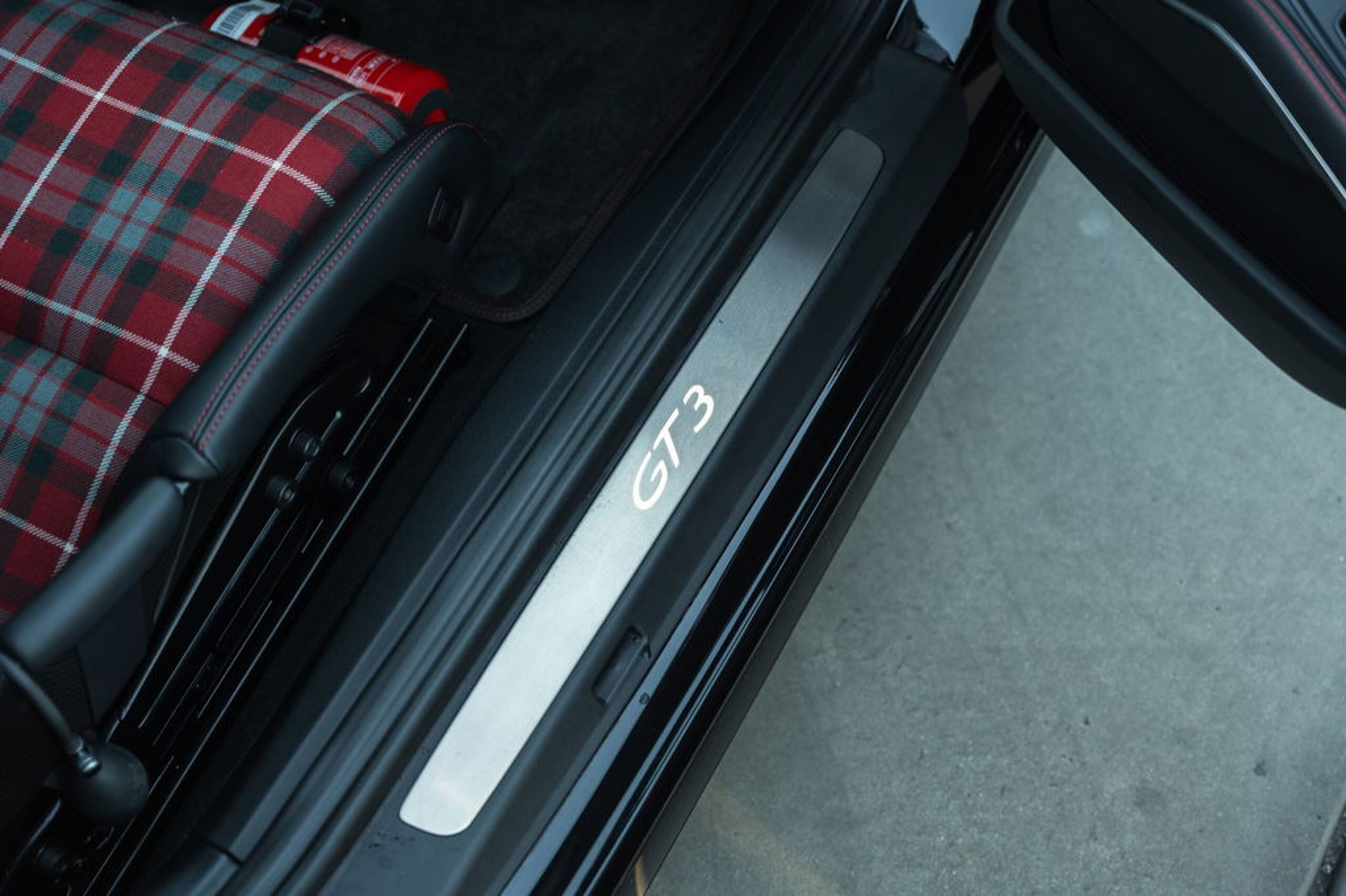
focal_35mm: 52
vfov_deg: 26.2
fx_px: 1925
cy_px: 448
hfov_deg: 38.5
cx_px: 673
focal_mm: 51.5
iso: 400
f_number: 2.8
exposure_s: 1/100
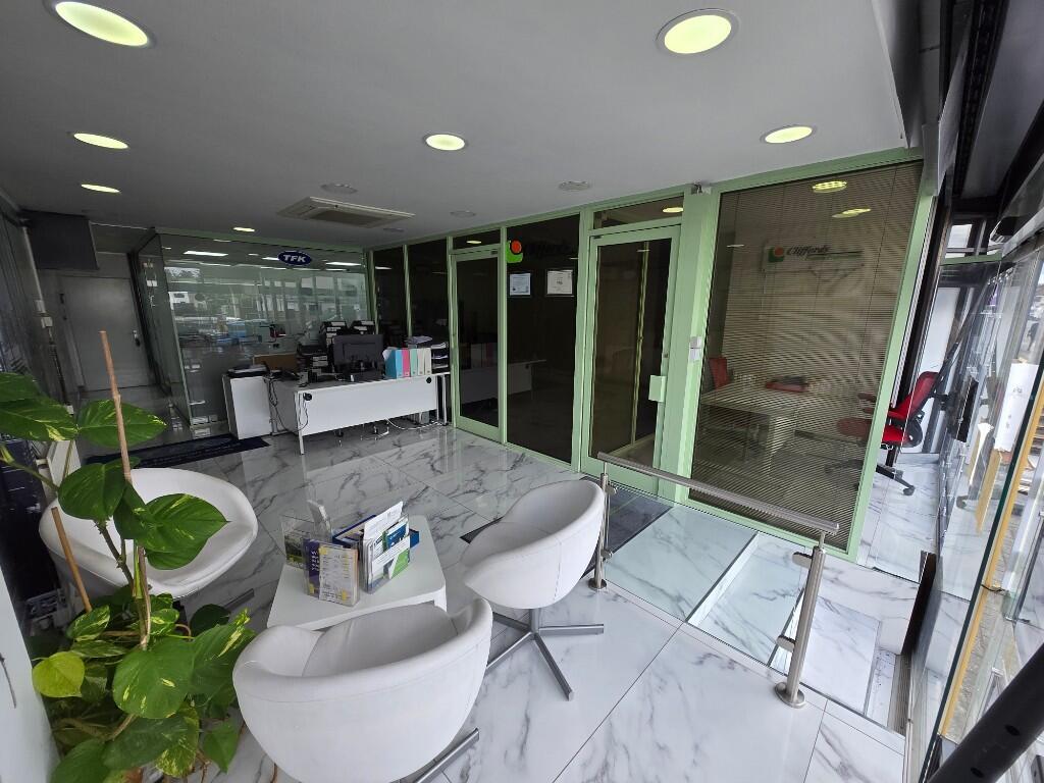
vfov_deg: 89.9
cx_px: 522
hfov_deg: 106.2
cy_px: 392
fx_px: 392
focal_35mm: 13
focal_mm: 1.7
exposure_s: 1/108
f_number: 2.2
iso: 25
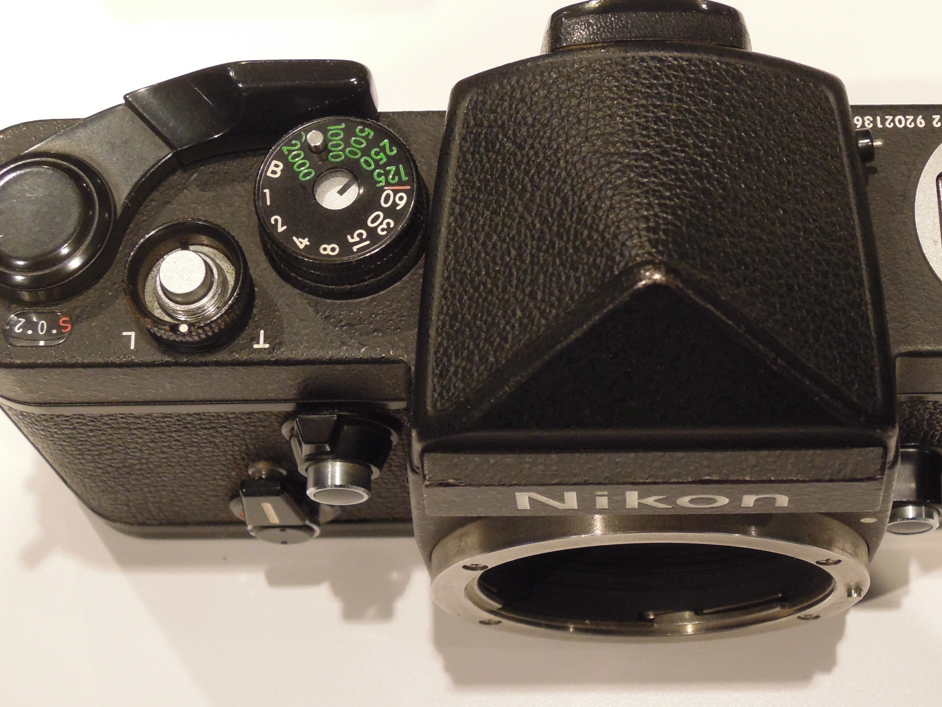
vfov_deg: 20.2
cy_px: 321
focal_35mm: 73
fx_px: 1987
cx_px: 562
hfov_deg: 26.6
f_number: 3.7
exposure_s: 1/20
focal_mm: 9
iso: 400
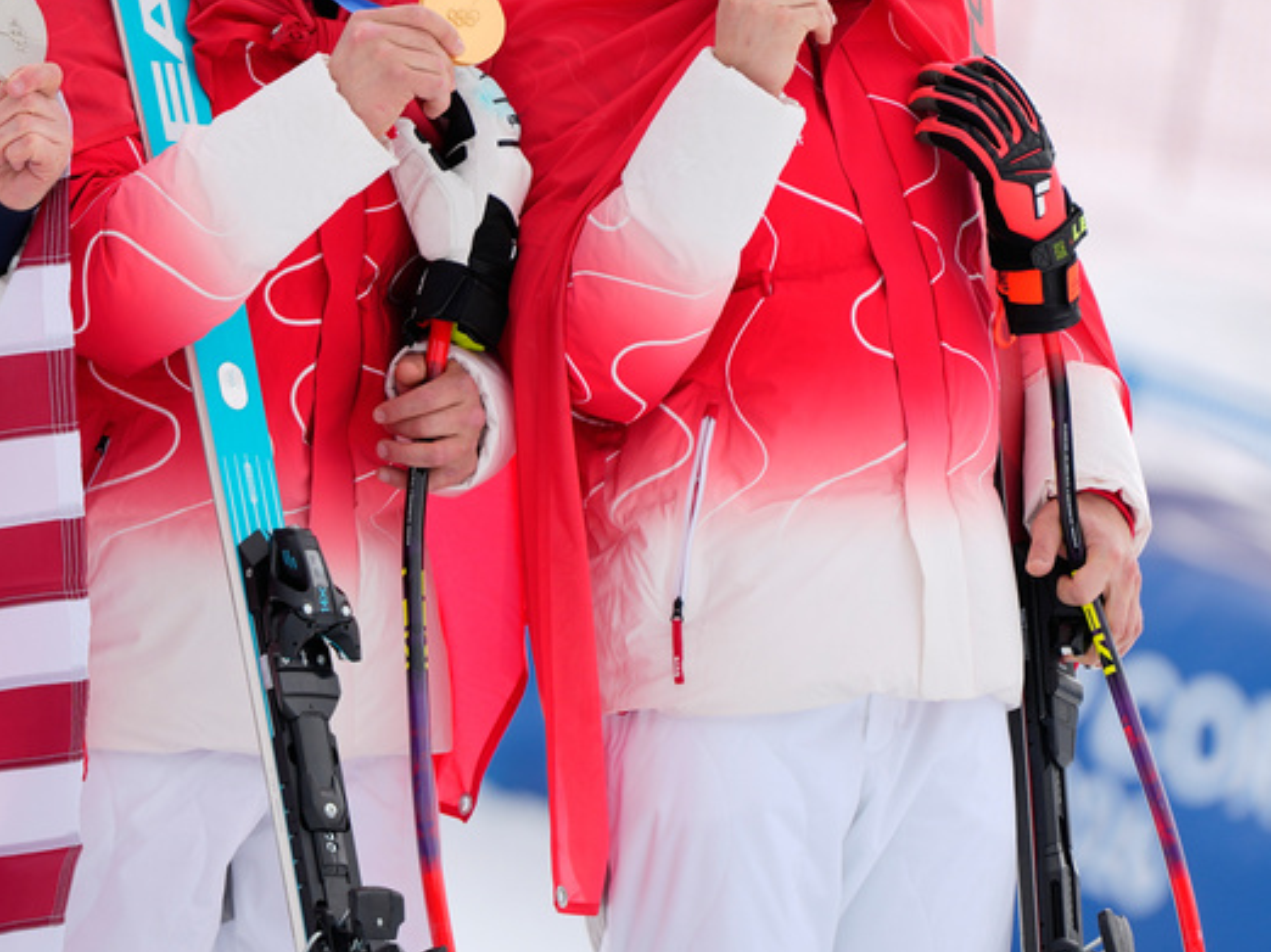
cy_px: 250
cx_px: 168
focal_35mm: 540
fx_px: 19818
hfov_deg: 3.7
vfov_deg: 2.8
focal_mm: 191
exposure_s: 1/800
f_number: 2.8
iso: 50
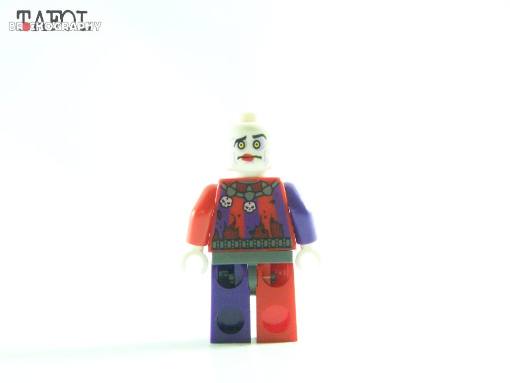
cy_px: 192
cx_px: 255
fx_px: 1547
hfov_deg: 18.7
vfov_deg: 14.1
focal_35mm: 105
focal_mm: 17.5
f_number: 3.2
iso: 400
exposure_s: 1/45
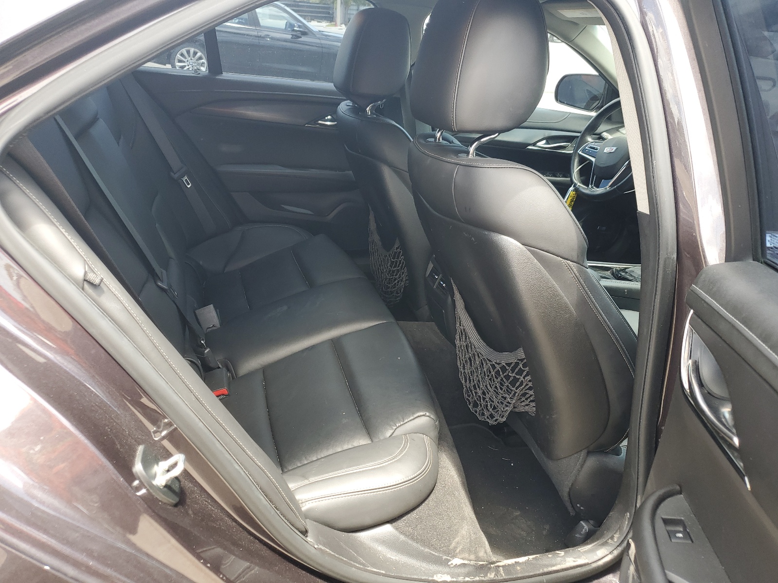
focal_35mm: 26
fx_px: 584
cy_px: 292
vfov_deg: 53.1
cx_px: 389
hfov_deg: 67.3
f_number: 1.5
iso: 50
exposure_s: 1/128
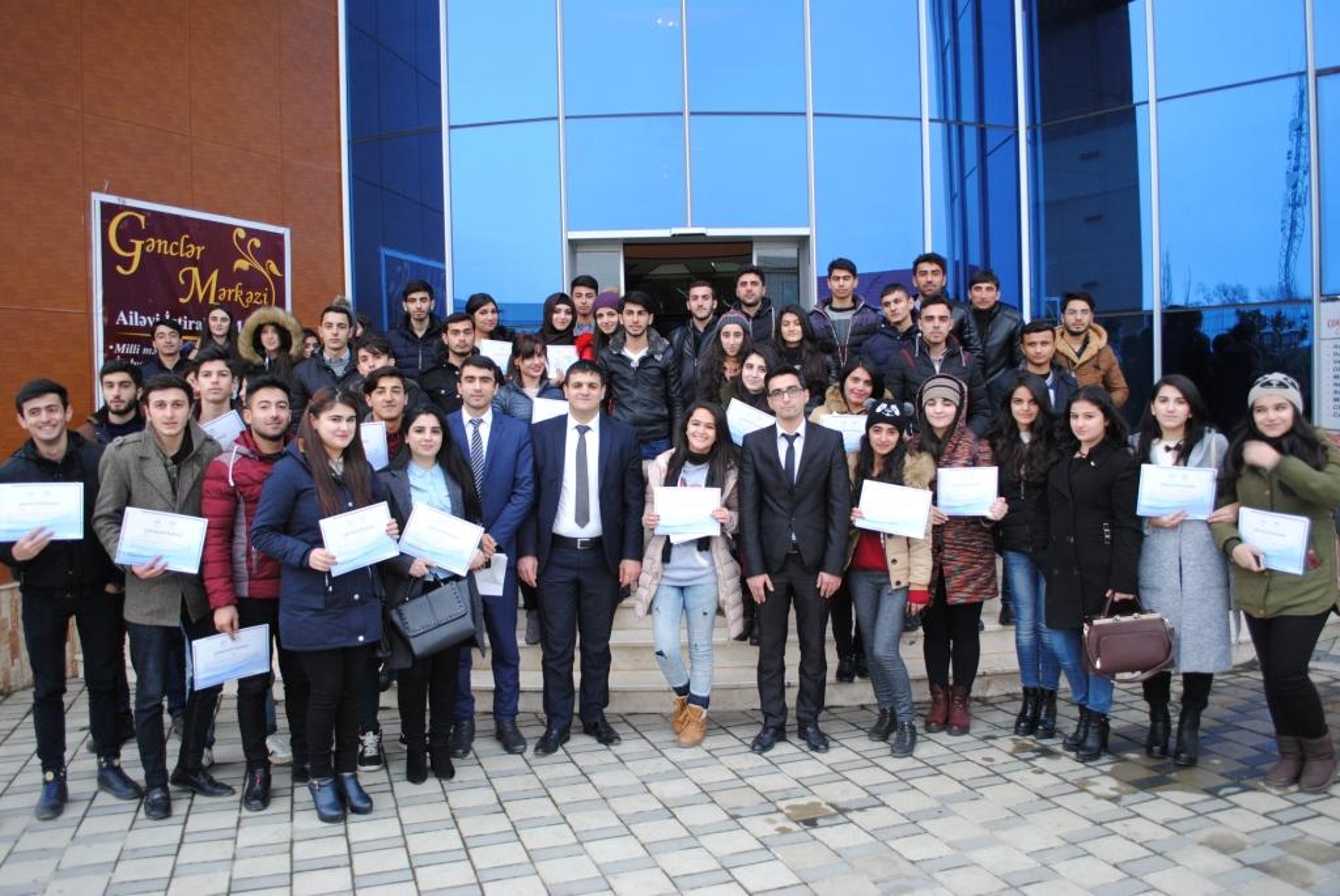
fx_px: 1006
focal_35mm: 27
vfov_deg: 48.0
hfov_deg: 67.3
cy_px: 448
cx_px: 670
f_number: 3.5
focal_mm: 18
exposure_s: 1/30
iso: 200
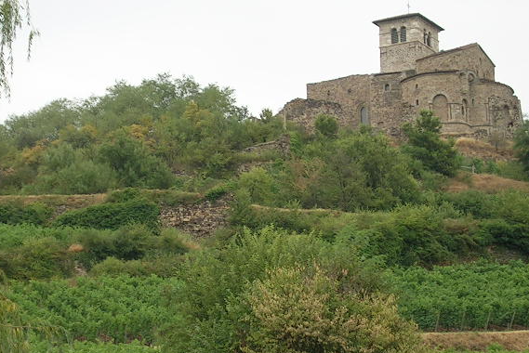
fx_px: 2117
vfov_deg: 9.5
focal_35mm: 144
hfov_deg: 14.2
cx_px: 216
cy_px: 201
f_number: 4
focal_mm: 11.7
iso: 50
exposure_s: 1/183
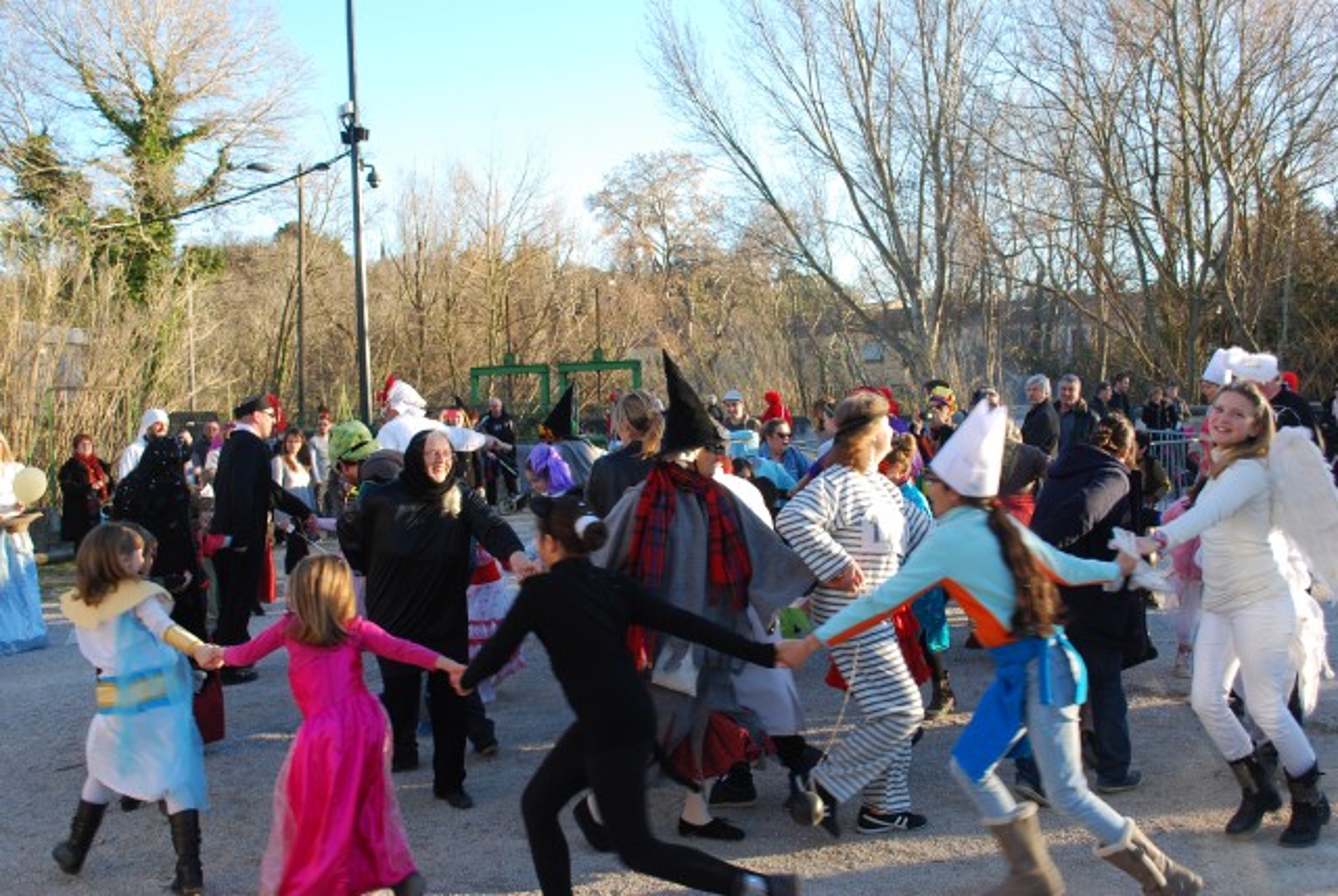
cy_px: 448
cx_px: 669
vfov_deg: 40.1
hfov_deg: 57.1
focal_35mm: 33
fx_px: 1228
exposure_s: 1/125
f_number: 5.6
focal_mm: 22
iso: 200
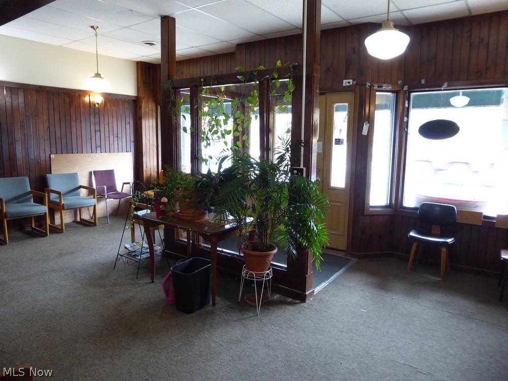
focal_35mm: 25
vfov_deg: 54.9
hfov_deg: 69.4
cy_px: 190
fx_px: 367
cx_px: 254
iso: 400
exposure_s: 1/25
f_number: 3.3
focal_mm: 4.3
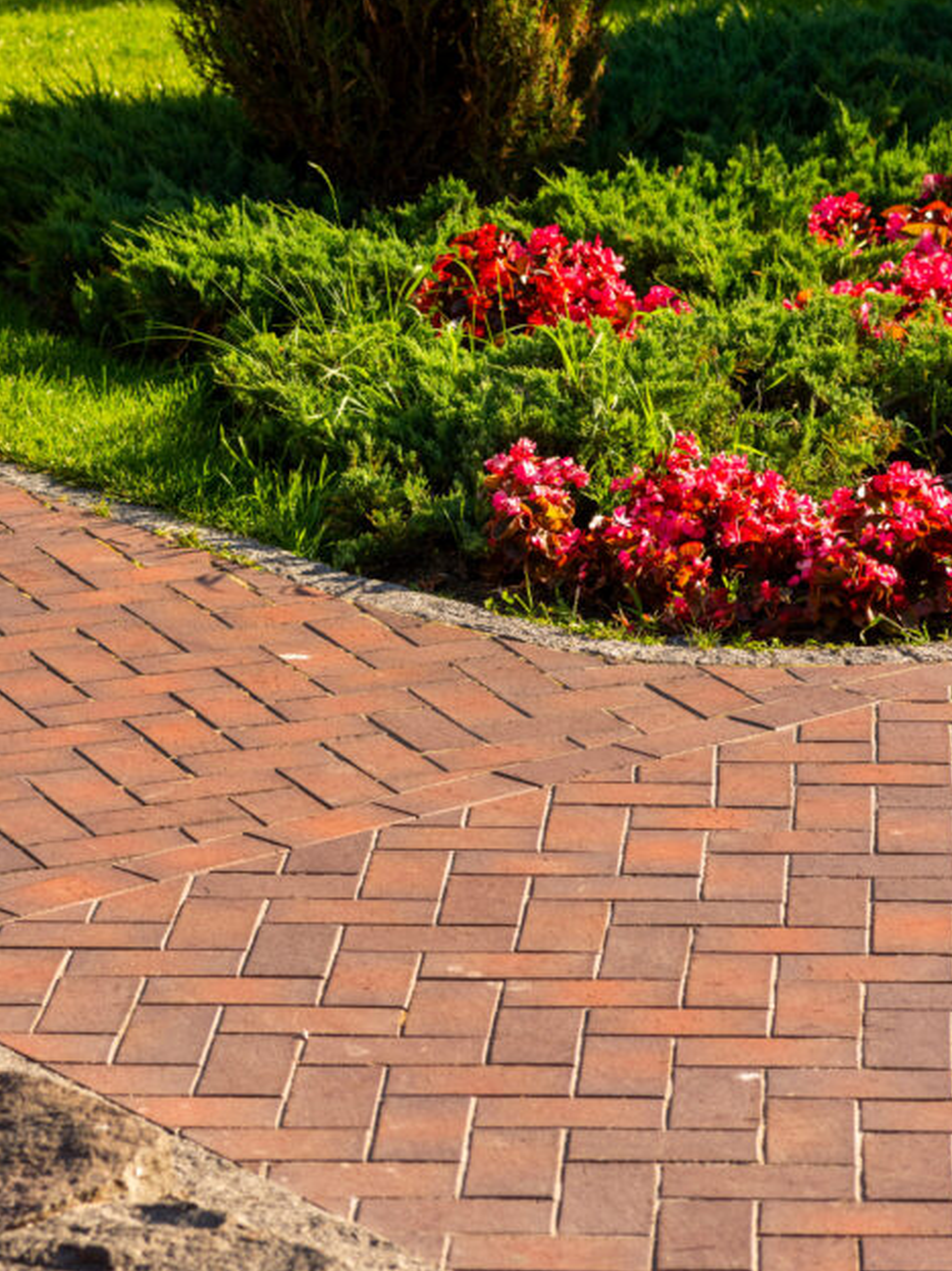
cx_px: 455
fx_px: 5796
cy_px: 582
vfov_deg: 12.5
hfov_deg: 9.4
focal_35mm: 158
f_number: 6.3
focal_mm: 100
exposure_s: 1/400
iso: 200
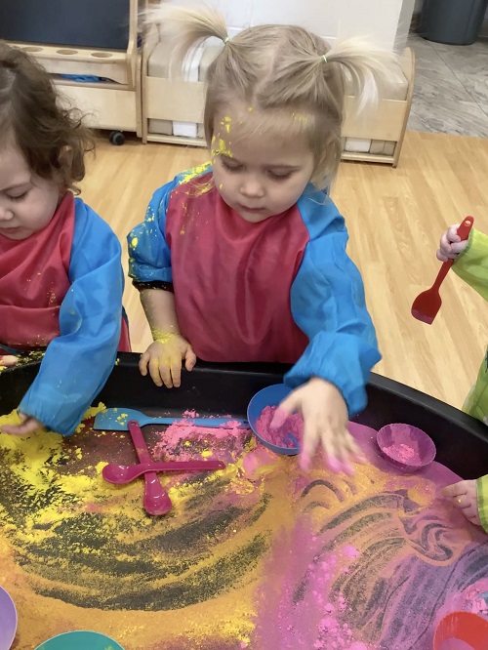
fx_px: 582
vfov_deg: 58.3
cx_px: 244
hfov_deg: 45.5
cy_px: 325
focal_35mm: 31
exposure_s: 1/50
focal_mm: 3.3
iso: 160
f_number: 2.4
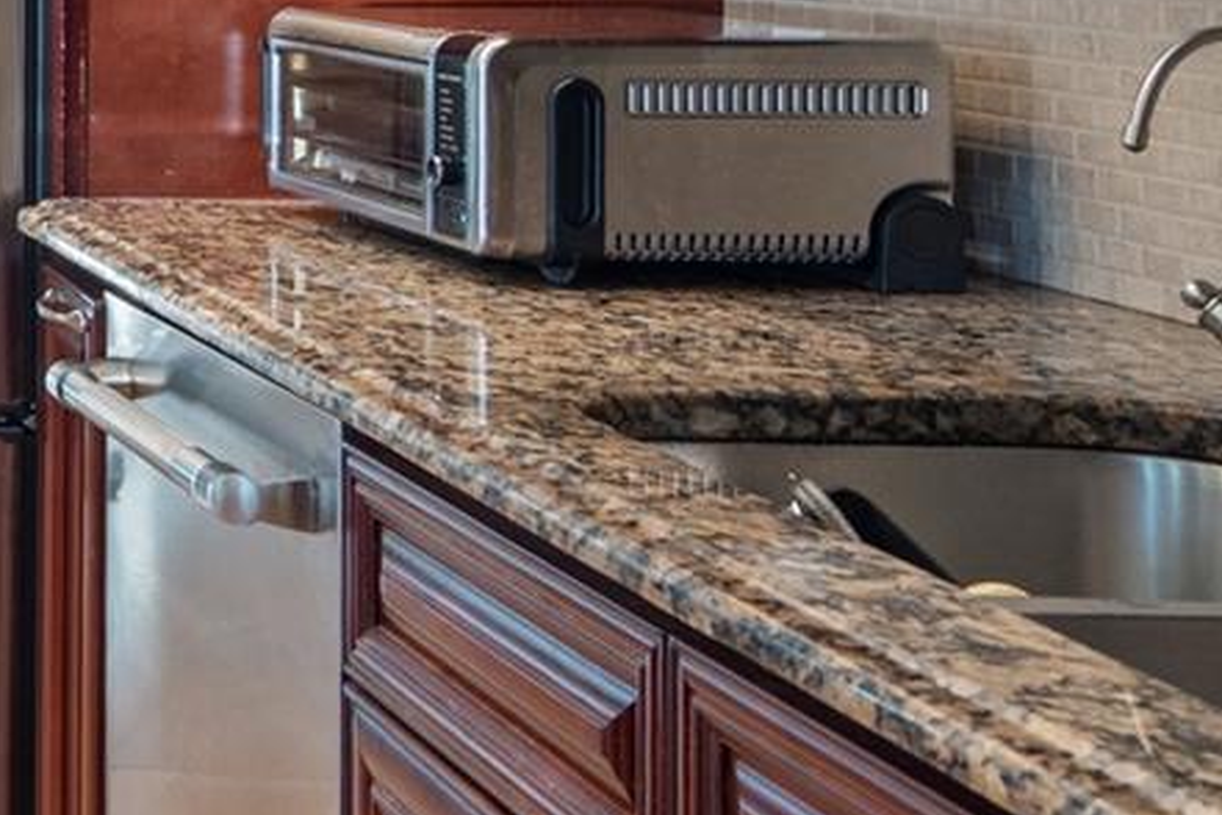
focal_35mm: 79
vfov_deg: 16.5
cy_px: -170
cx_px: -903
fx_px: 2681
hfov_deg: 19.8
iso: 800
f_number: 5.6
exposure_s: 1/10
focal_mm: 17
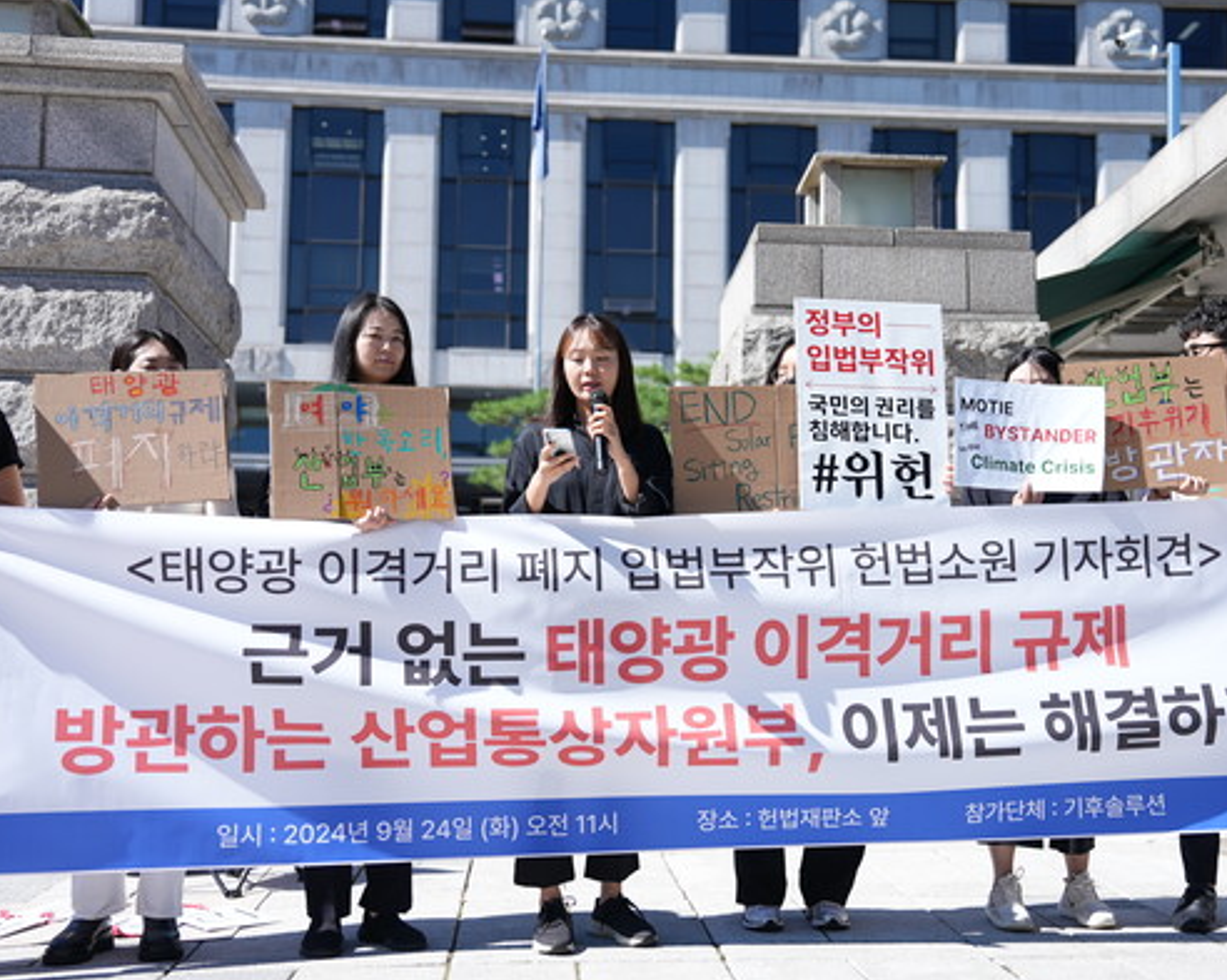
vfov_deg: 32.1
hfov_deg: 39.5
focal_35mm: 47
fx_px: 1706
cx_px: 681
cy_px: 485
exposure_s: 1/3200
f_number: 2.8
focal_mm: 41
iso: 320
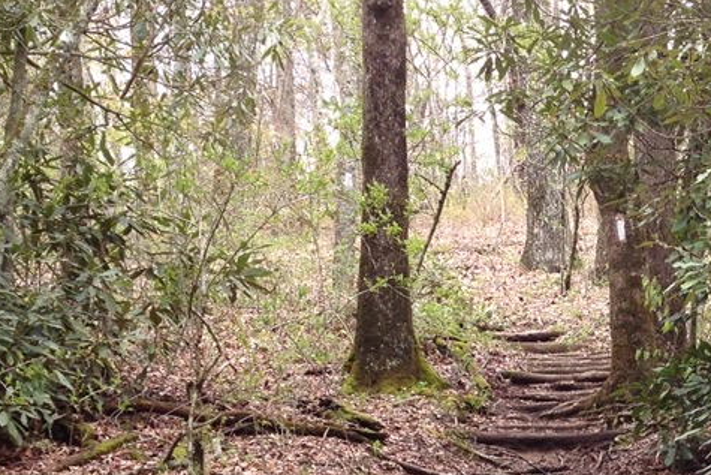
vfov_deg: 13.3
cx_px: 748
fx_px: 1936
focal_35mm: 98
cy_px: 670
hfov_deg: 20.0
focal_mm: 4.28
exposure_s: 1/135
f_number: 2.4
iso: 50
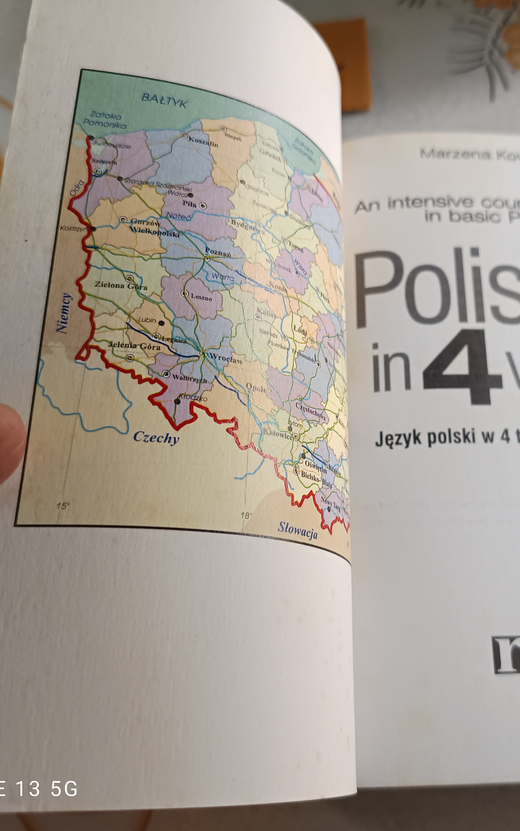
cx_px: 384
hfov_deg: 36.5
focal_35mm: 34
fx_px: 771
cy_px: 415
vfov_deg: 56.7
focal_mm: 5.31
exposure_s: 1/50
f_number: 1.7
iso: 718
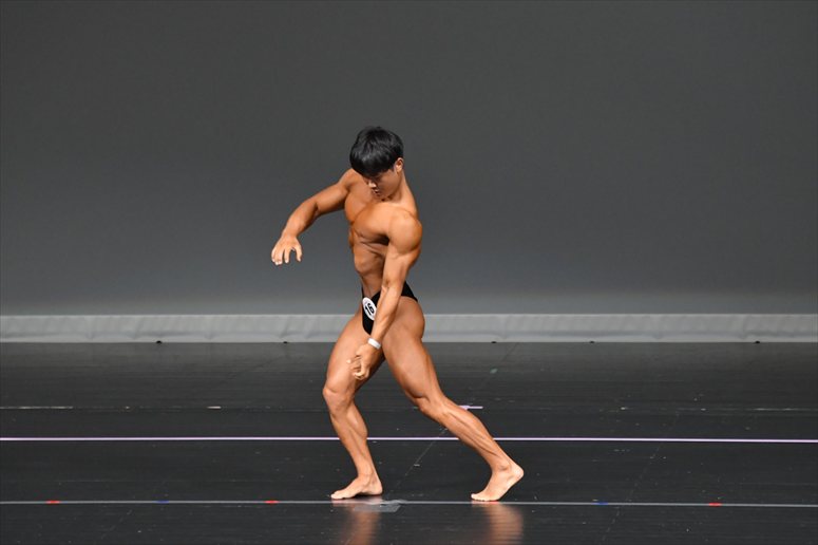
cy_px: 272
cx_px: 409
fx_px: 6813
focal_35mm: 300
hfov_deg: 6.9
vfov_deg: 4.6
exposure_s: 1/400
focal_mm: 200
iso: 4000
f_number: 5.6
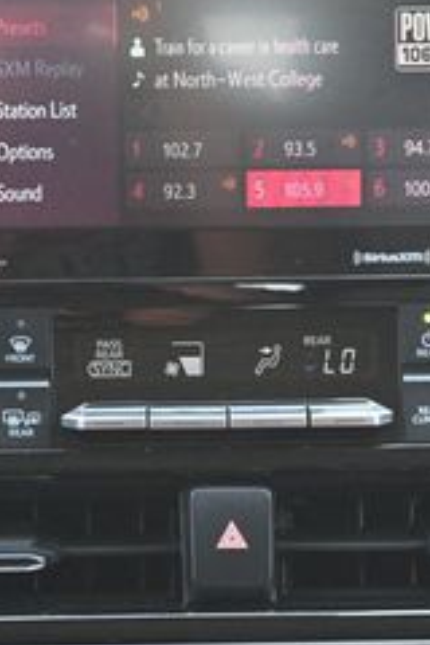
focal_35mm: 192
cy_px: 333
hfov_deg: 7.2
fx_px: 3440
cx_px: 274
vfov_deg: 10.7
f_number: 6
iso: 3200
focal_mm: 48
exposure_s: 1/100
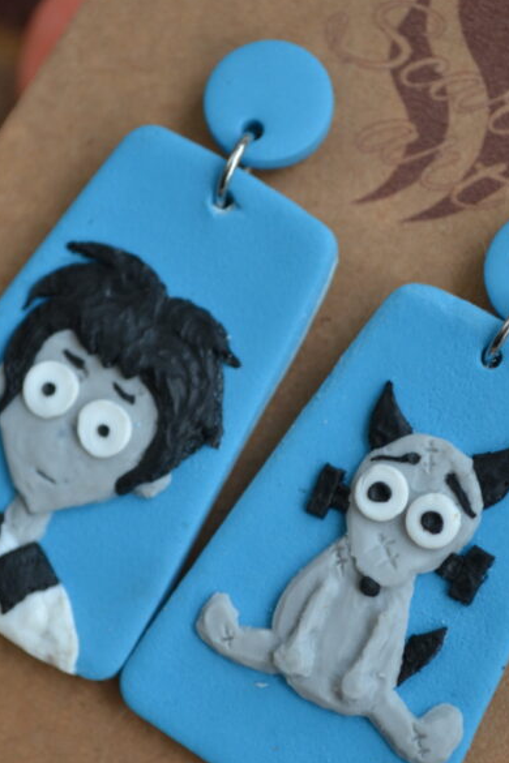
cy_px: 454
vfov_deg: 21.0
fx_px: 2057
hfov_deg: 14.1
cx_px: 260
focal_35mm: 97
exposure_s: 1/50
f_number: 5.3
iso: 400
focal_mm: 42
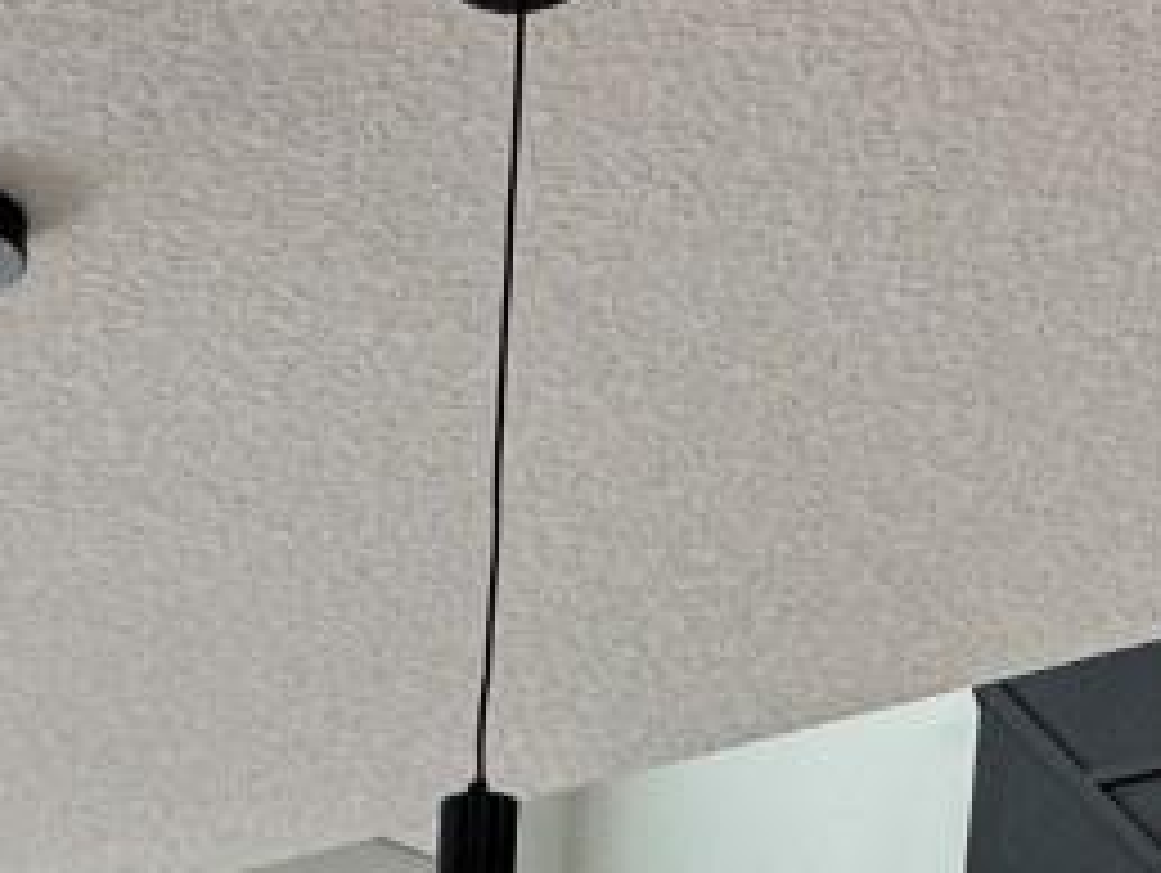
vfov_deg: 13.2
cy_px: 2187
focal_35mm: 78
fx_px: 2619
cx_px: 144
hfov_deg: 24.4
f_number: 2.2
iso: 100
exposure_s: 1/120
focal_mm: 2.22
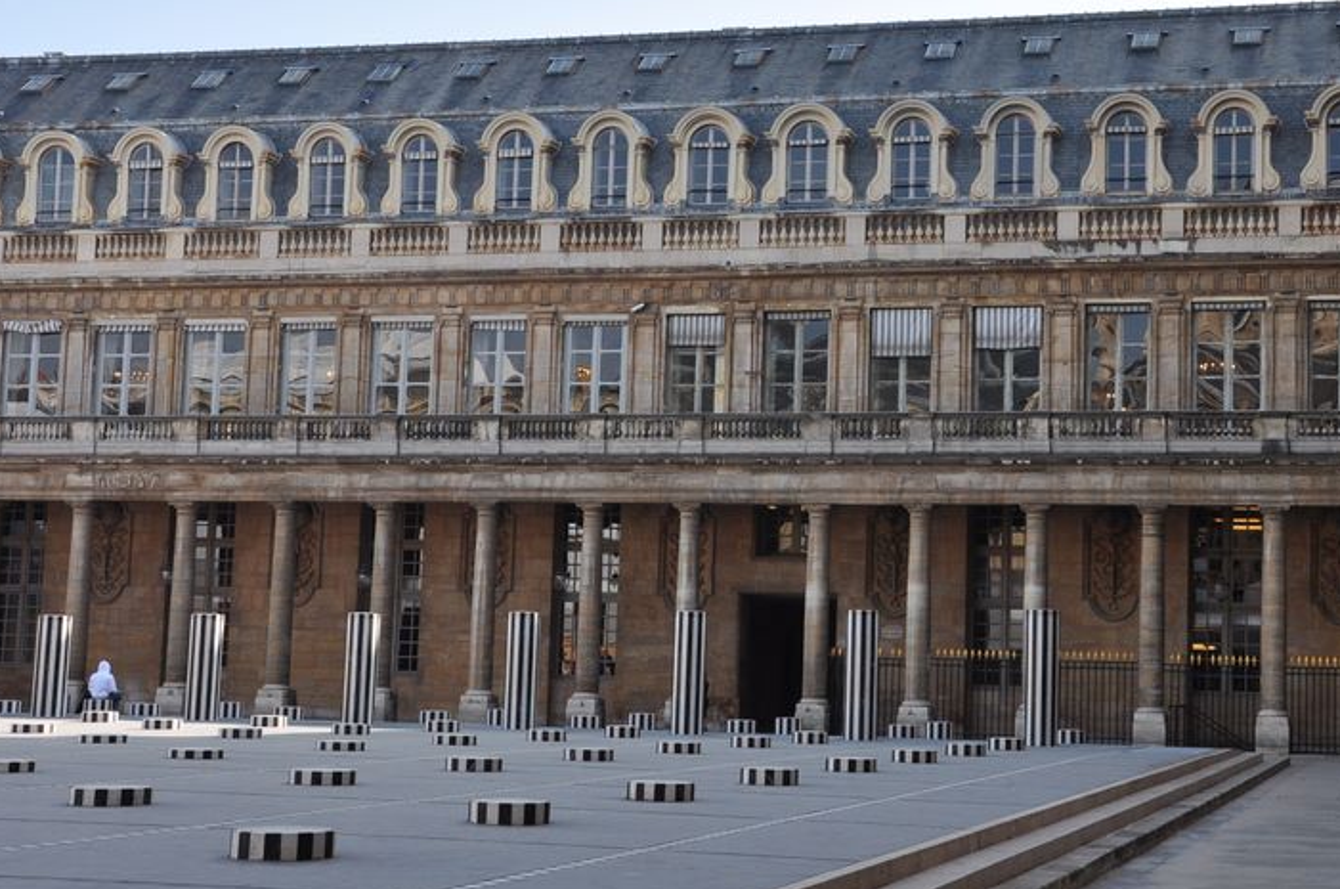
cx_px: 908
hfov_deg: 34.7
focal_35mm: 57
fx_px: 2118
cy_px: 419
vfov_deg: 23.7
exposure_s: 1/200
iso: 200
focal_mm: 26
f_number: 10
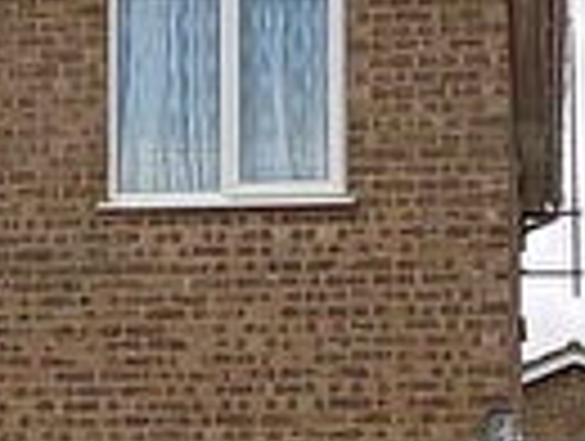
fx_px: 2726
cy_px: 488
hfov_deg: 12.2
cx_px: 140
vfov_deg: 9.2
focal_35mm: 161
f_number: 3.3
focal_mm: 5.3
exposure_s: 1/800
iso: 80
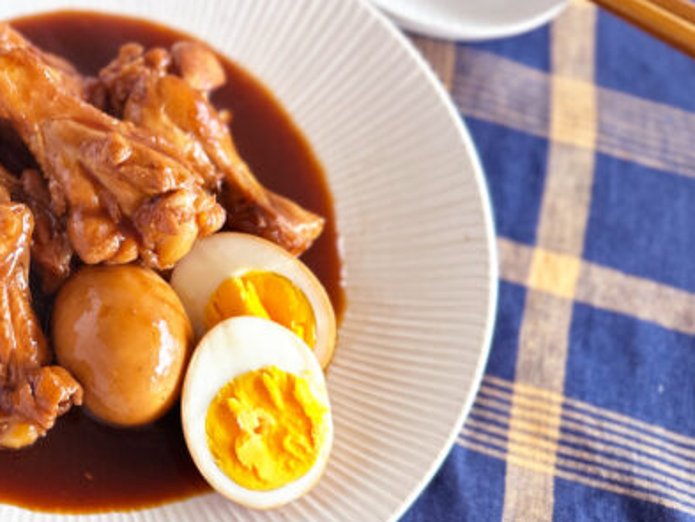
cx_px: 80
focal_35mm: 44
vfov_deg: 32.9
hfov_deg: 40.0
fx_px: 884
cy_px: 288
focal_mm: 6.86
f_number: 1.78
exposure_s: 1/121
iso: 125
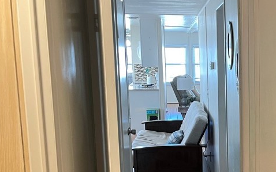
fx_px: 444
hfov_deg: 31.3
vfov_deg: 21.9
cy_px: 115
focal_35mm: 59
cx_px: 292
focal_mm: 5.1
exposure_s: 1/60
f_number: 1.6
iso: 200
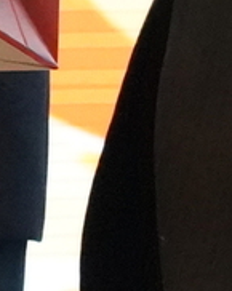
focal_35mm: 595
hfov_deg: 2.6
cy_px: -571
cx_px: -82
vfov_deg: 3.2
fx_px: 5120
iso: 12800
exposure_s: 1/800
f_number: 4.5
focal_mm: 60
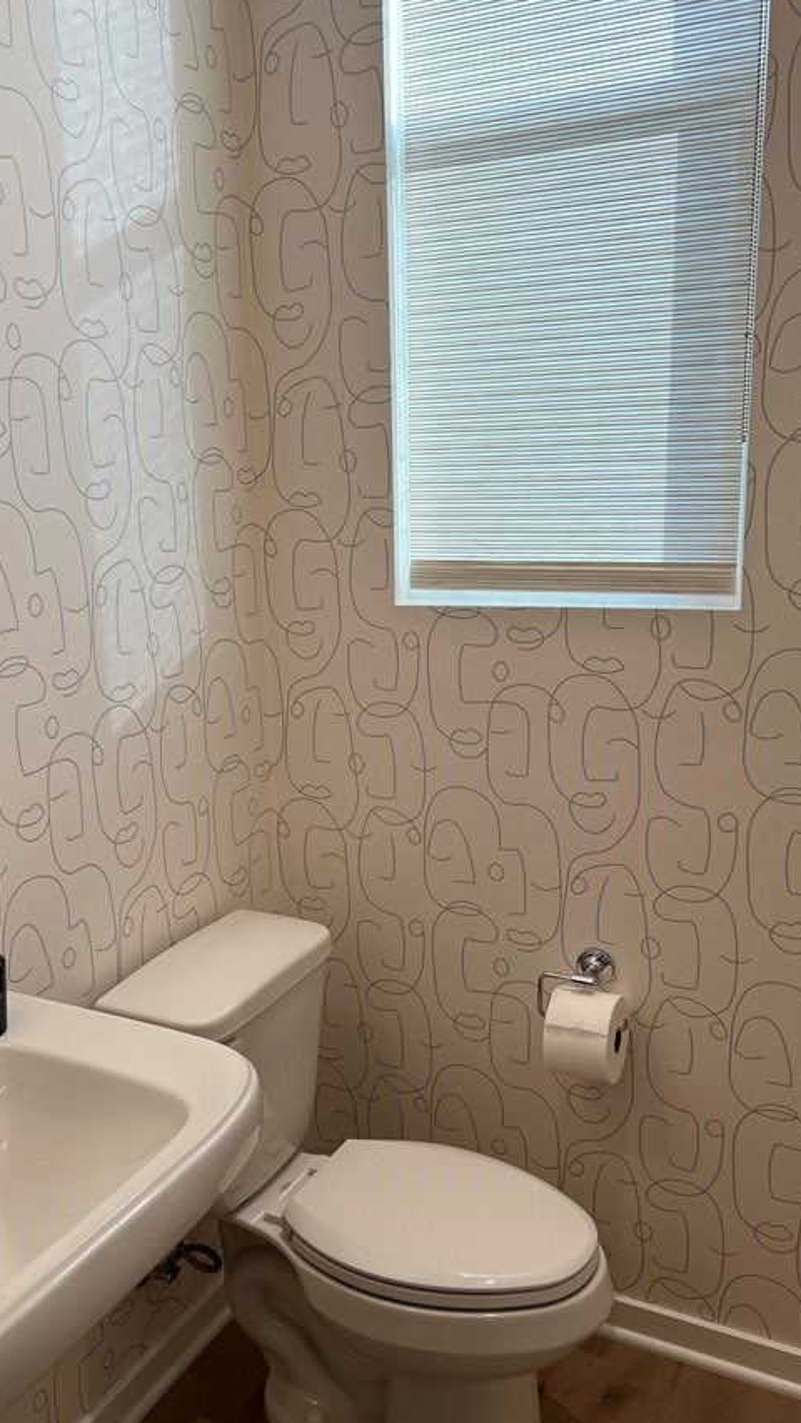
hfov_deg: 34.4
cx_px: 290
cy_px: 766
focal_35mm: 34
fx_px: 1283
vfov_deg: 58.0
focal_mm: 5.7
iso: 32
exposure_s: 1/142
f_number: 1.5
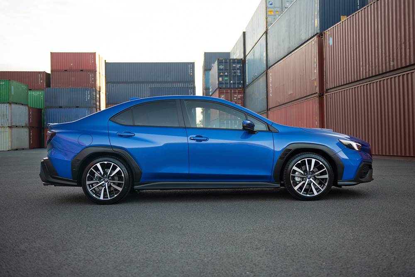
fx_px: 484
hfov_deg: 46.4
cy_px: 138
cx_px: 208
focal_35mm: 42
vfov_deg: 31.9
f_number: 3.2
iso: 800
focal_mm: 42
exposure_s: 1/400
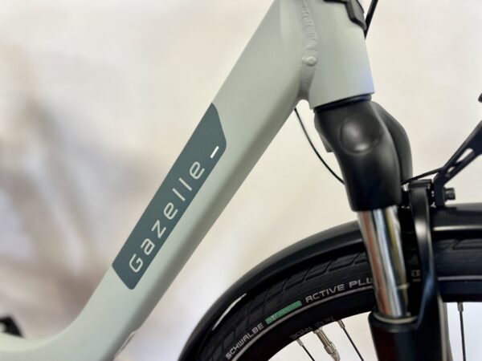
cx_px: 241
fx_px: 362
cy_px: 180
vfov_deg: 53.1
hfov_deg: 67.3
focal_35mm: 26
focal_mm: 5.1
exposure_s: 1/50
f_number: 1.6
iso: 125
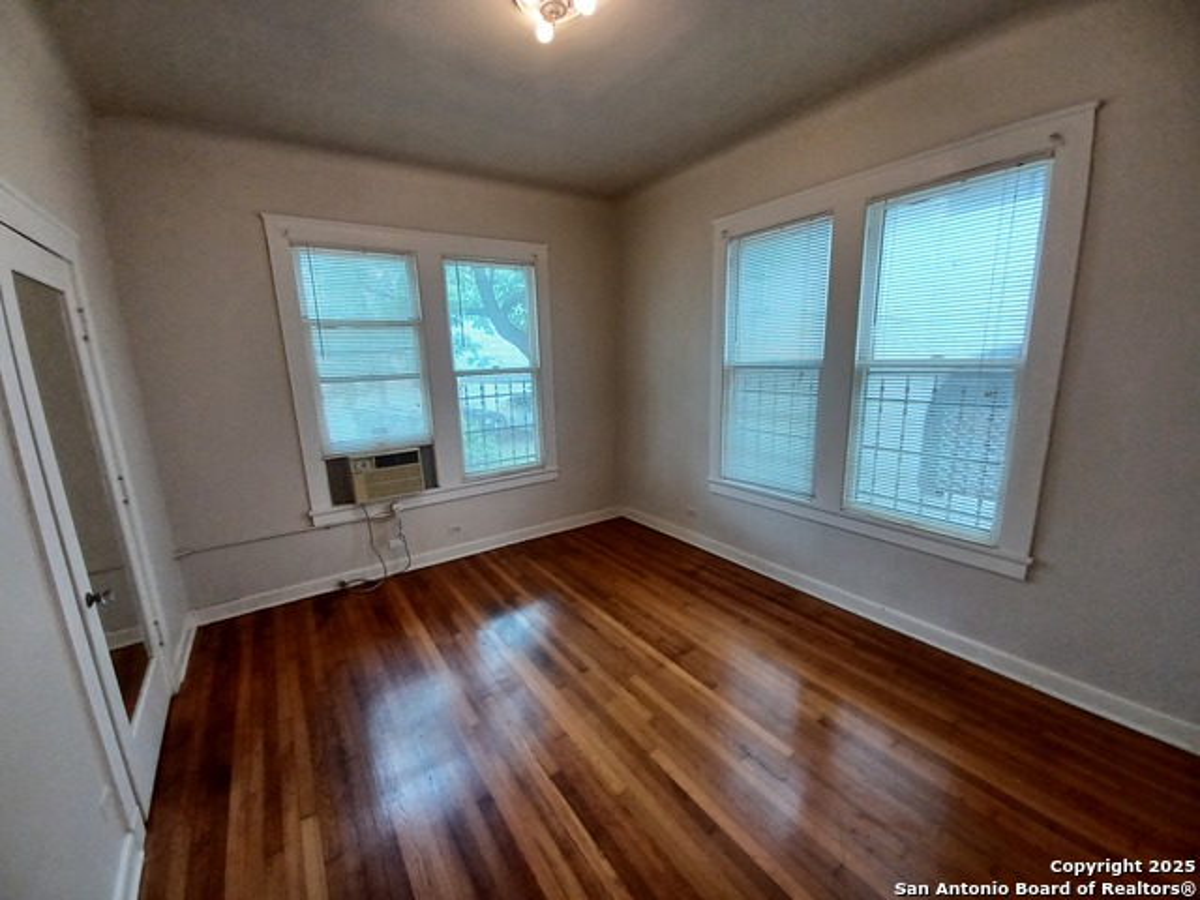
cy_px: 450
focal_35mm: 13
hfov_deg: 106.2
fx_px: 451
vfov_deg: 89.9
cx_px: 600
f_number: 2.2
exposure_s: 1/60
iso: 100
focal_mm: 1.42
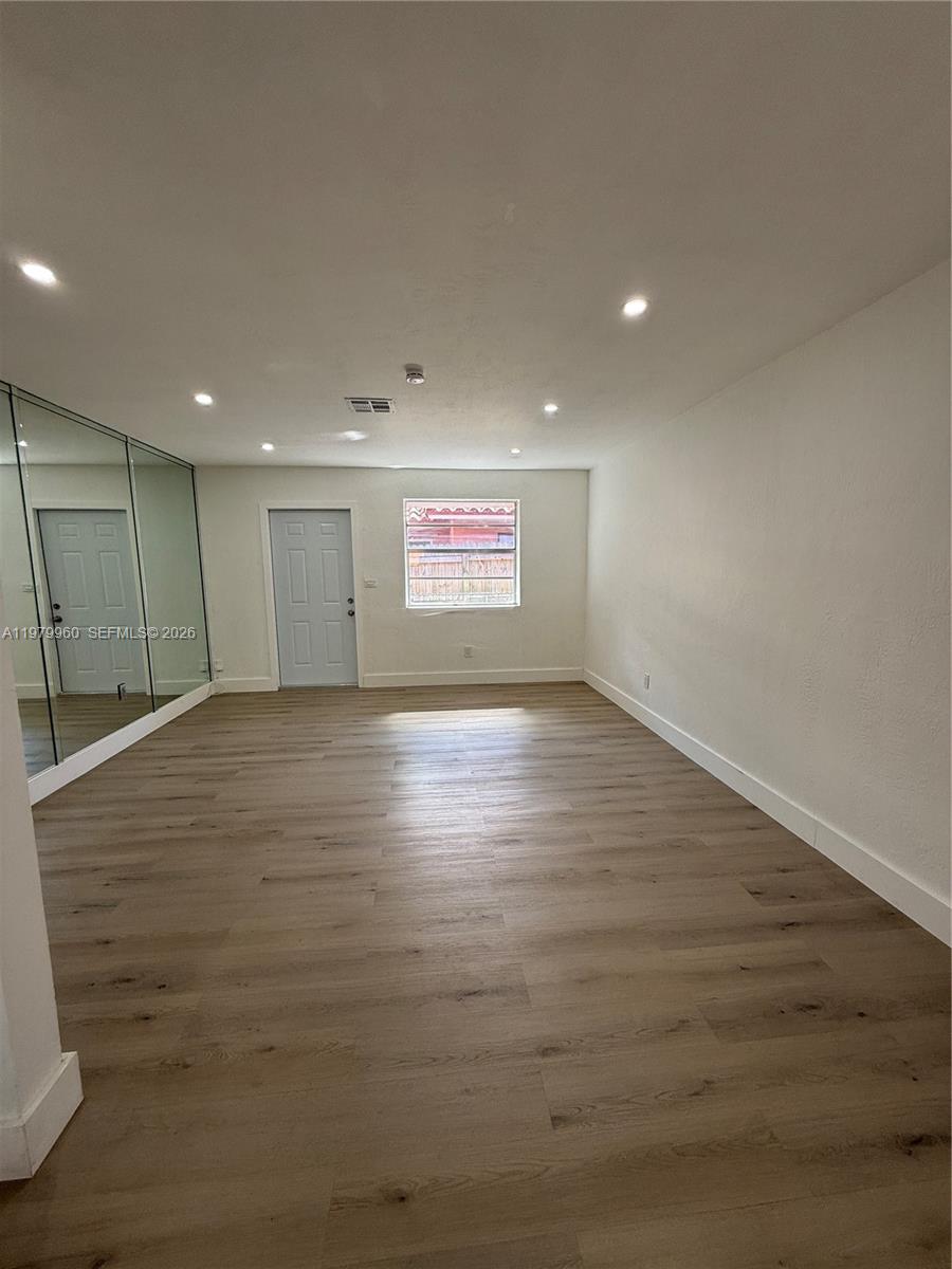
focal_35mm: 14
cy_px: 634
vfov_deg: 102.1
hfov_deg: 85.7
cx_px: 476
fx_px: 513
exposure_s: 1/120
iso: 64
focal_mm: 2.22
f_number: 2.2
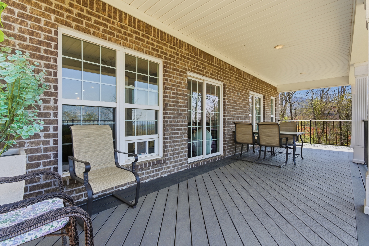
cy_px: 123
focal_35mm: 16
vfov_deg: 73.8
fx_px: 164
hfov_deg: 96.7
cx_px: 184
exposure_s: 1/1600
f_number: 9
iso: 250
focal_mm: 16
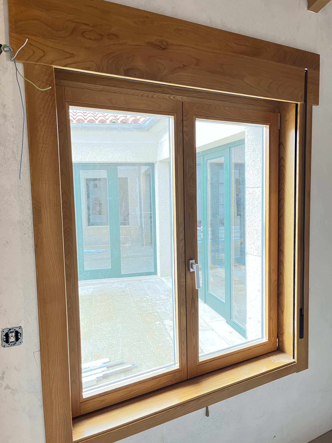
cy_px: 222
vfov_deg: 67.3
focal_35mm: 26
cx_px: 166
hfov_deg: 53.1
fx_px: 332
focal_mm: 5.1
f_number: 1.6
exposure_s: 1/33
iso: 400
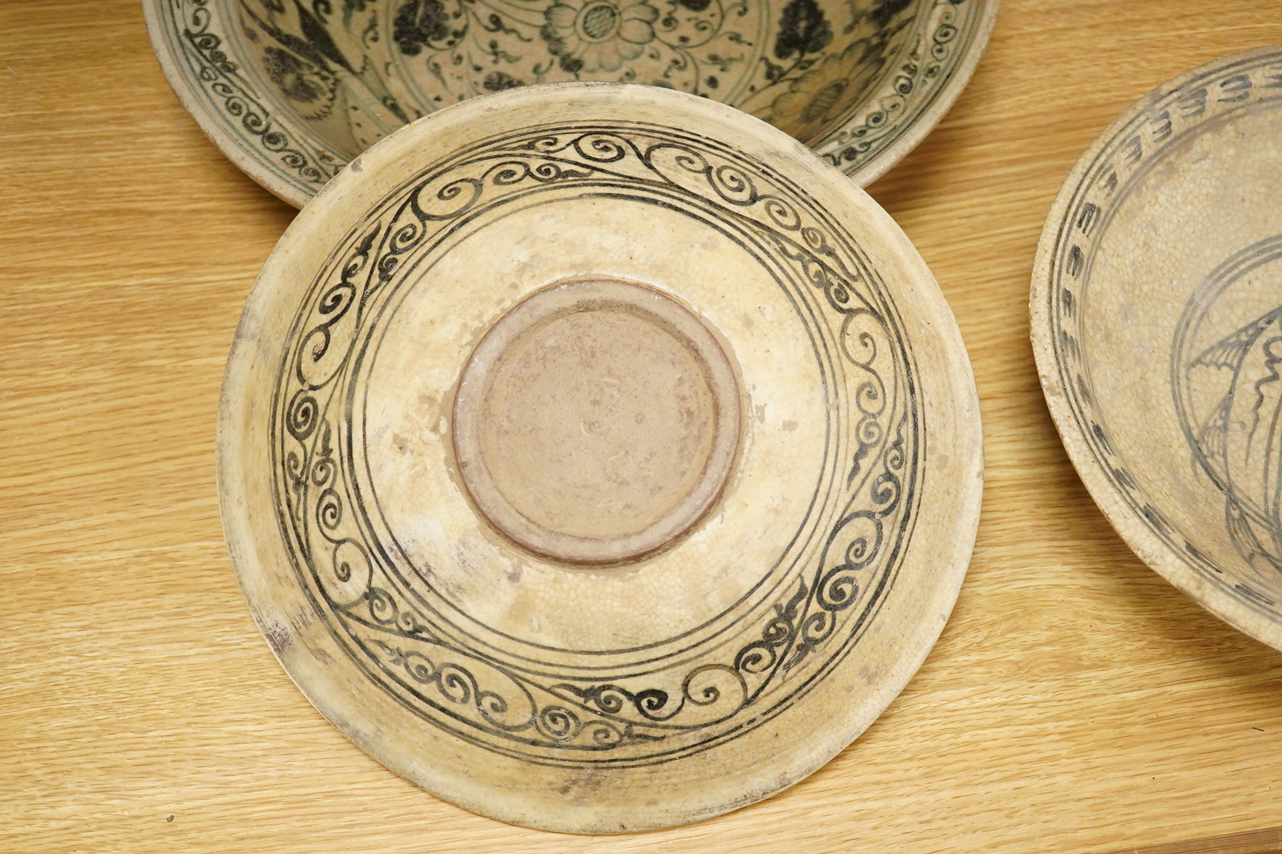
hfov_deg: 43.6
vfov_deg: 29.9
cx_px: 641
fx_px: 1602
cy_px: 427
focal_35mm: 45
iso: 2500
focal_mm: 30
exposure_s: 1/320
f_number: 4
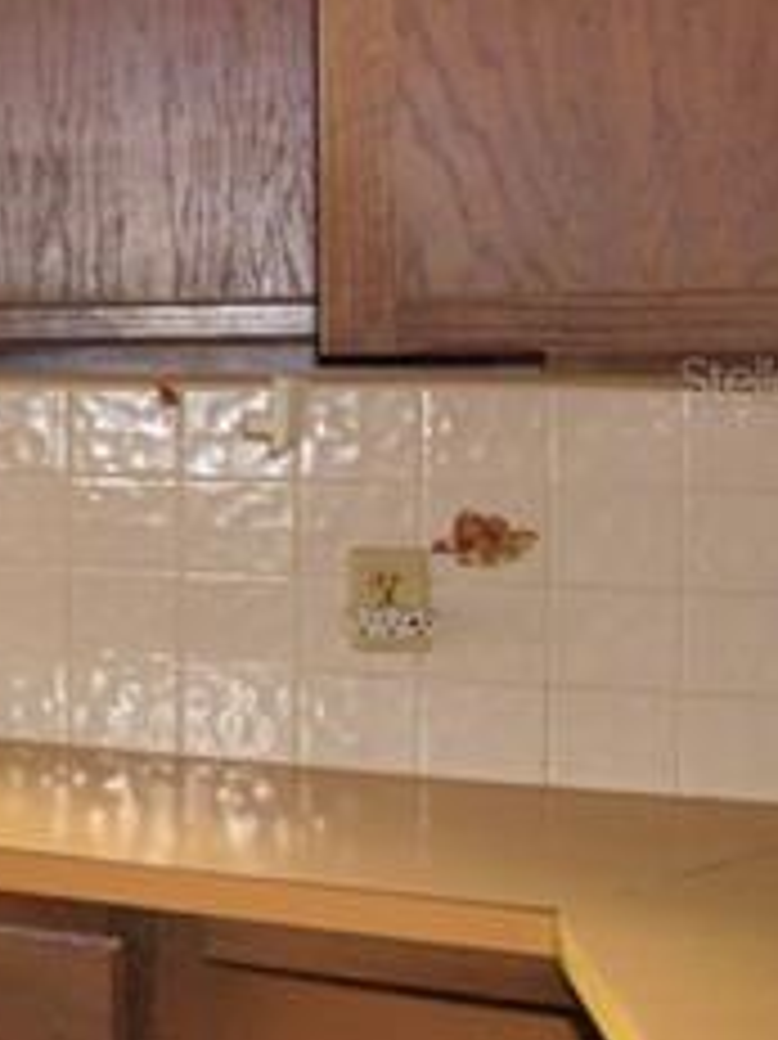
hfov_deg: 12.7
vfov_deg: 30.1
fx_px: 1920
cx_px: -1367
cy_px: 378
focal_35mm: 64
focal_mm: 10
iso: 250
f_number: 4.5
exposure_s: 1/30
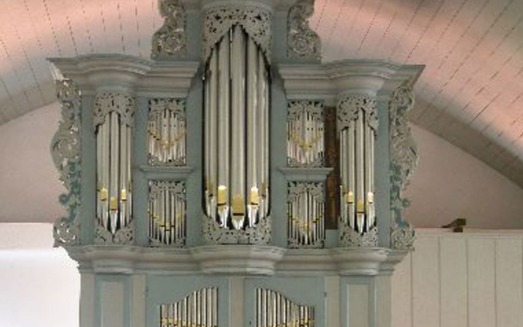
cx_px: 261
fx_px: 1240
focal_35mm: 87
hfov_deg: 23.8
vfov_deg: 14.8
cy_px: 301
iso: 195
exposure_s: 1/4.2
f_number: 3.2
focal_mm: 15.7
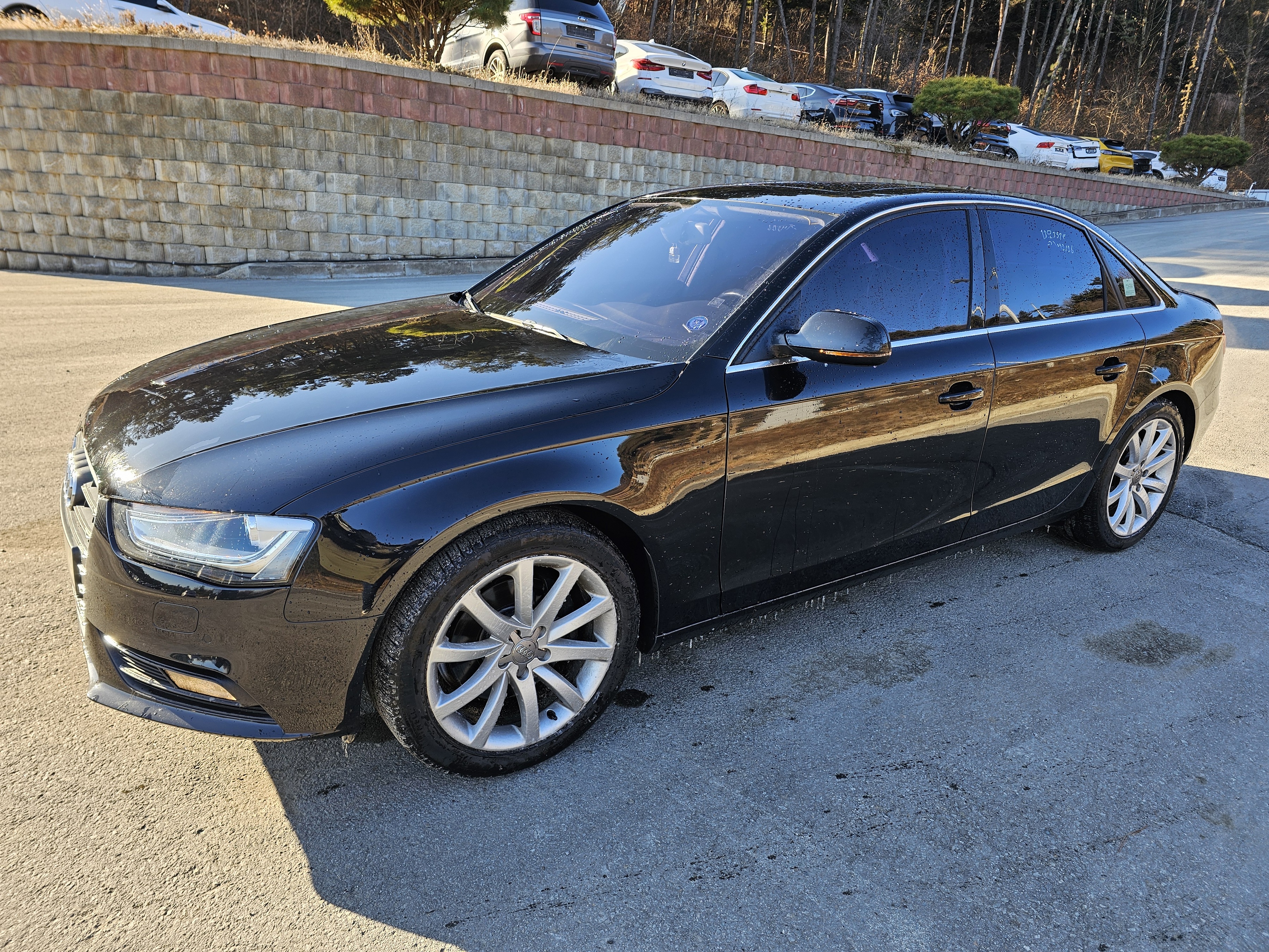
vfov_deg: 58.9
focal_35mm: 23
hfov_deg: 73.9
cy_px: 476
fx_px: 843
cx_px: 634
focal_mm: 6.3
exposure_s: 1/120
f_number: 1.7
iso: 12
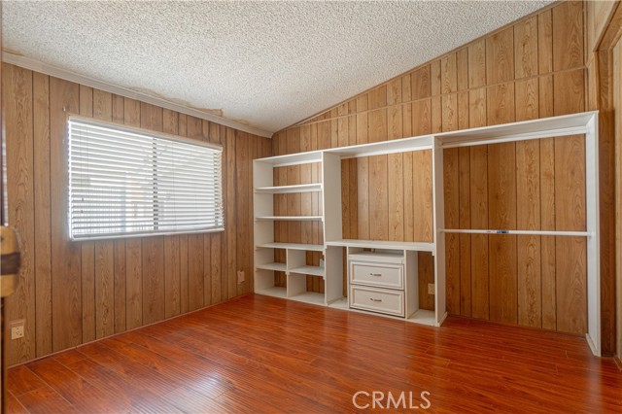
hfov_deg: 90.0
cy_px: 207
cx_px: 311
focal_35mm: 18
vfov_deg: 67.3
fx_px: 311
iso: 100
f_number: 7.1
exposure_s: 1/2.5
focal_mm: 12
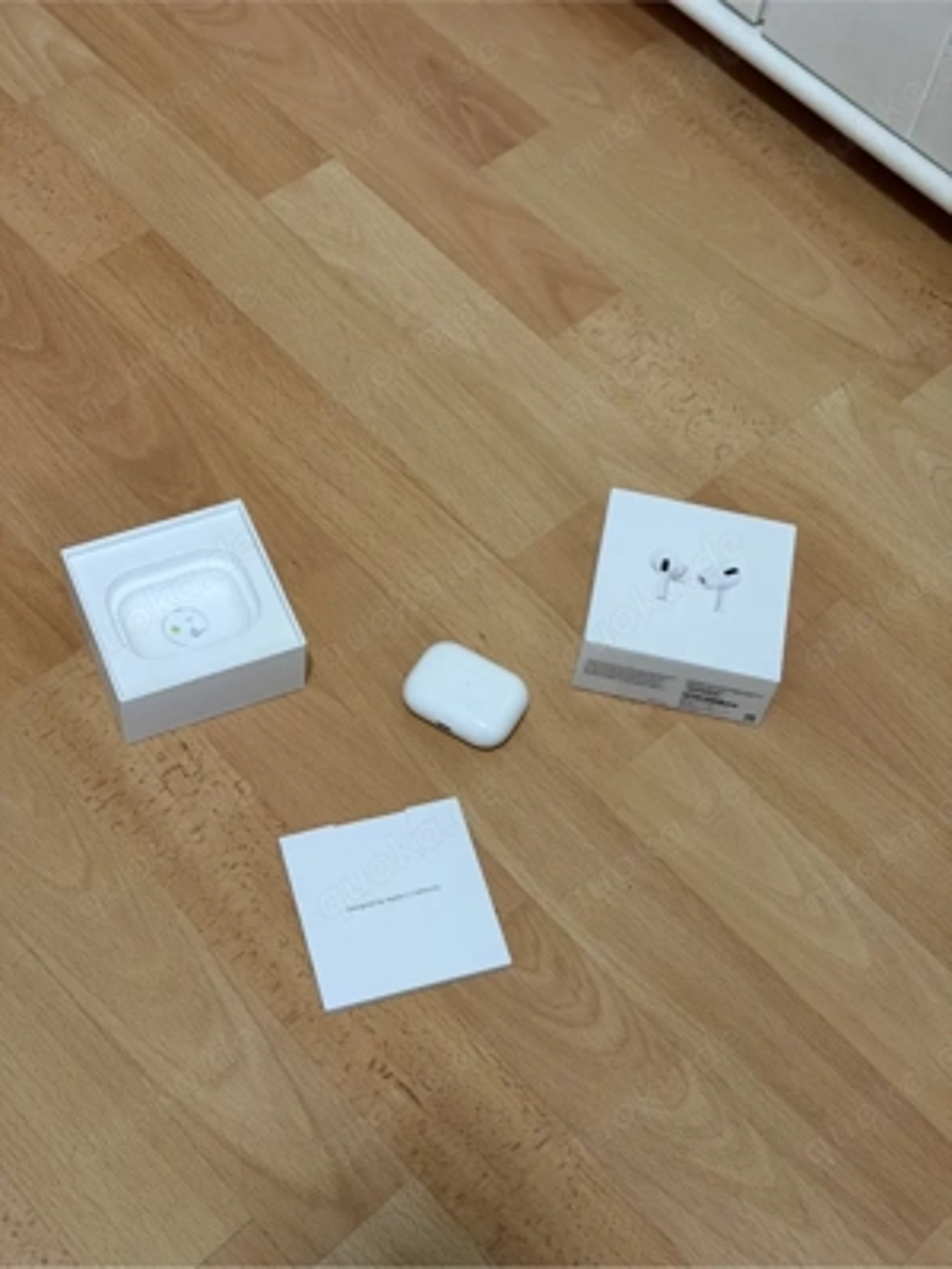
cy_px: 634
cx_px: 476
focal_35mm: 48
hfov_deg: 30.3
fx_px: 1760
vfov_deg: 39.7
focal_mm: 6.76
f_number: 1.78
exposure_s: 1/33
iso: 320
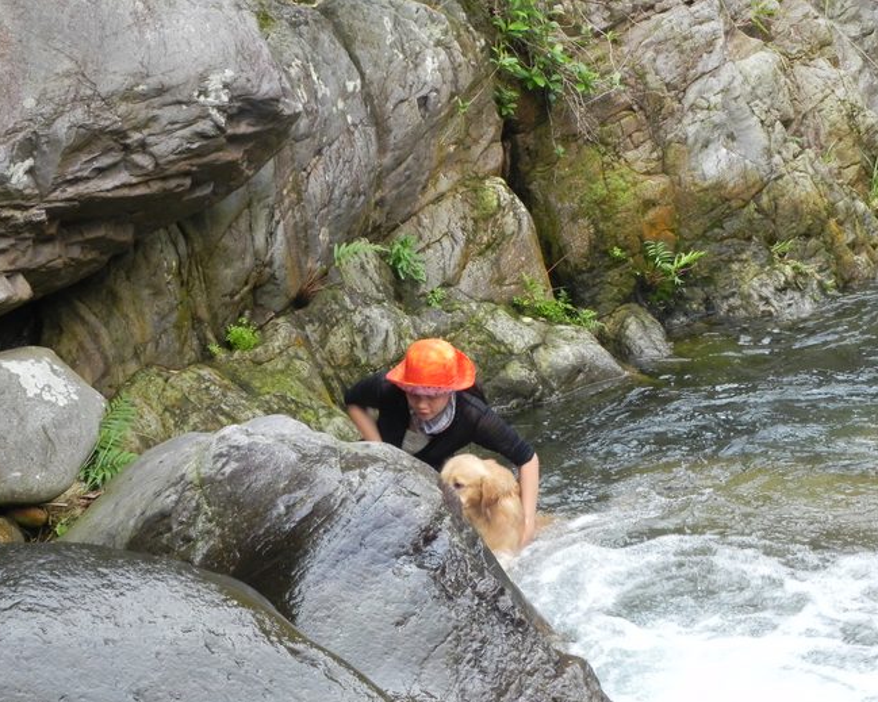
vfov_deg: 15.4
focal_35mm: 100
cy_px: 352
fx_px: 2598
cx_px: 445
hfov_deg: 19.2
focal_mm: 16.9
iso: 400
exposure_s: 1/61.5
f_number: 7.1
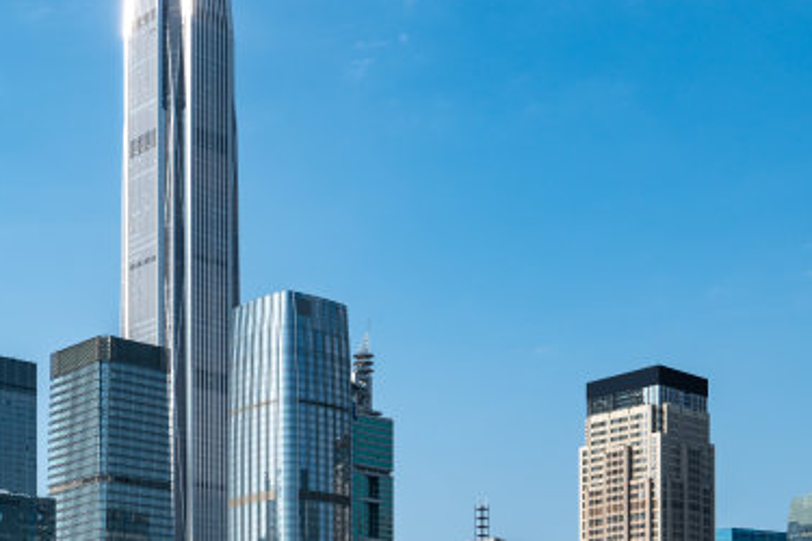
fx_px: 1398
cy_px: 240
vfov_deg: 21.9
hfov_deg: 31.9
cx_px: 217
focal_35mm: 62
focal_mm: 38
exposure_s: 1/400
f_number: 8
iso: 100
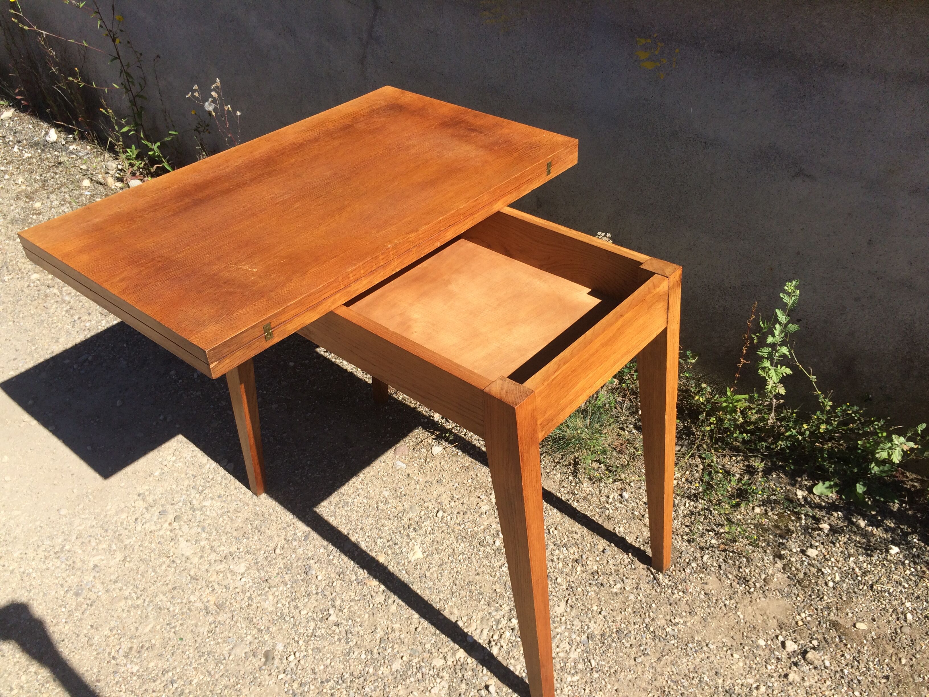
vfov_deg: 48.2
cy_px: 348
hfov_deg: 61.7
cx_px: 464
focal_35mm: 29
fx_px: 778
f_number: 2.2
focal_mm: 4.15
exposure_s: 1/1786
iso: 32
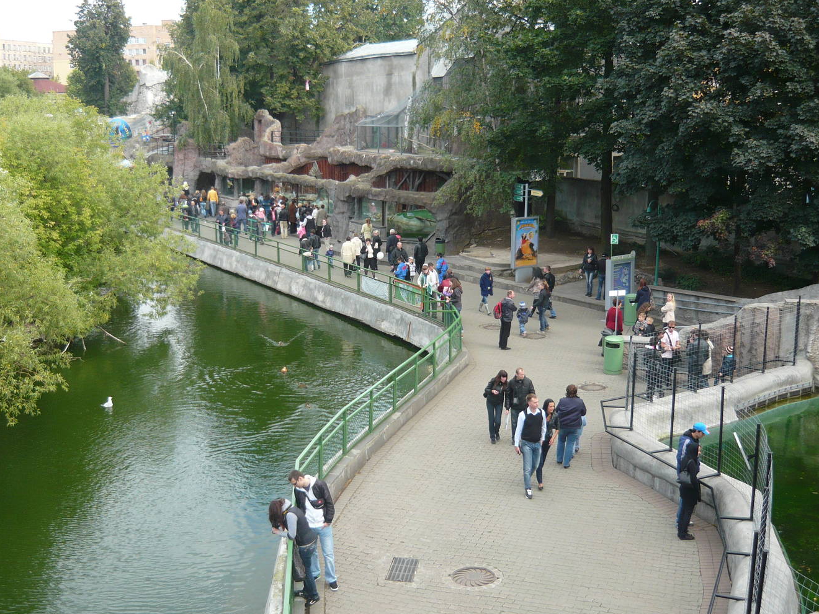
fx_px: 946
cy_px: 286
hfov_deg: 46.6
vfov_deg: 35.9
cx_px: 345
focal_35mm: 40
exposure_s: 1/250
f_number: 2.8
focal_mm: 5.5
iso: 100
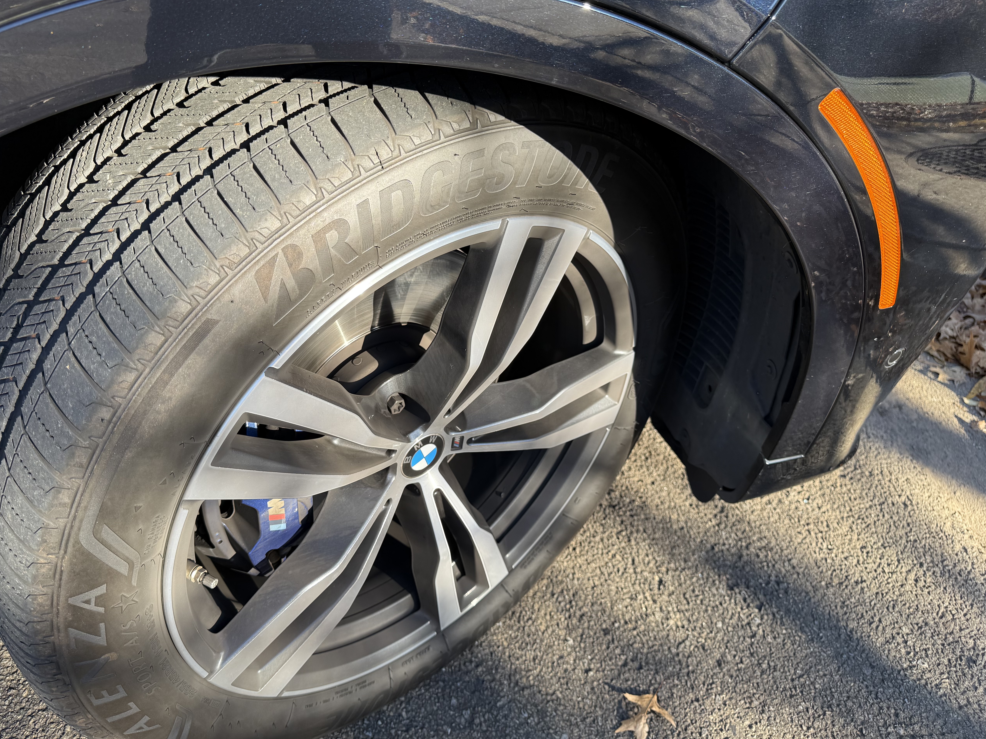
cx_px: 451
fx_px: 769
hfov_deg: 65.2
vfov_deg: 51.3
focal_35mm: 27
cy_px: 341
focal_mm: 6.76
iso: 80
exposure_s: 1/379
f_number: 1.78
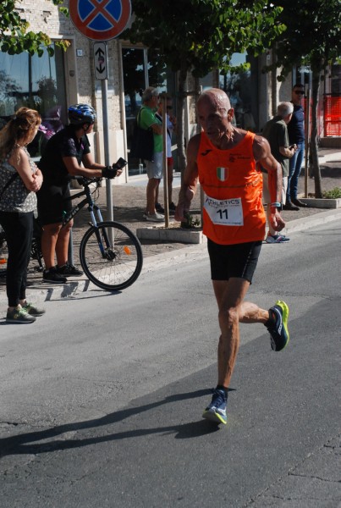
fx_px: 1102
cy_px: 254
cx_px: 170
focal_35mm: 78
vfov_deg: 25.9
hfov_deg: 17.6
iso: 1000
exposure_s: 1/2000
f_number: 8
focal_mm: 52
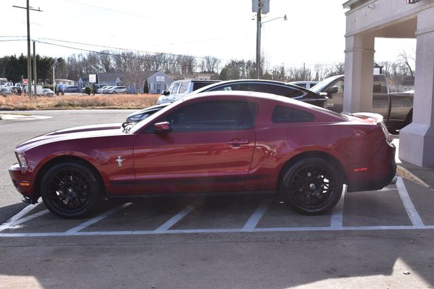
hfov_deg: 46.4
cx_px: 217
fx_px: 506
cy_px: 144
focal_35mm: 42
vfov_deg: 31.9
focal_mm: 28
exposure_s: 1/320
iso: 400
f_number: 11
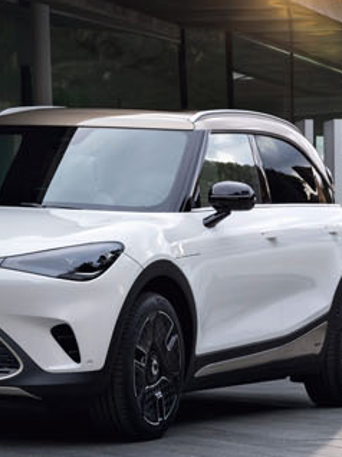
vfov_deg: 11.2
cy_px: 310
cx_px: 353
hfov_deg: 8.3
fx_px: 2335
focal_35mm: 177
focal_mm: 49
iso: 100
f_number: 11
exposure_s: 1/5
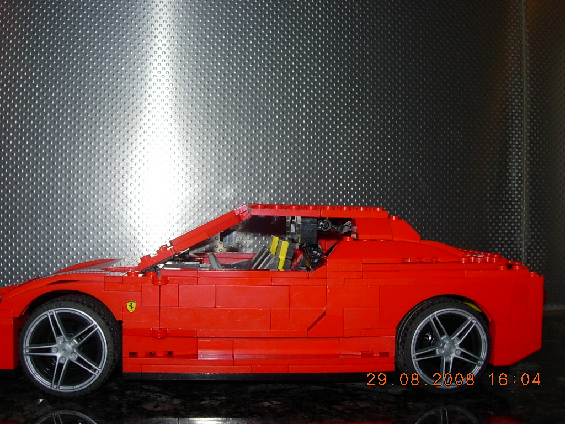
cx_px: 282
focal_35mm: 38
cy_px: 212
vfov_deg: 37.7
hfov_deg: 49.0
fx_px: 620
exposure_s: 1/64
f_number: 4.8
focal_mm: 7.8
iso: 79
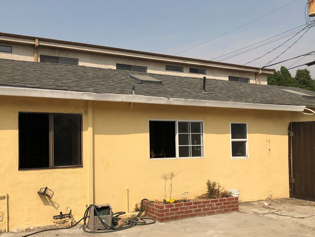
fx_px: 318
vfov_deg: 40.6
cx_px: 132
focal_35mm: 35
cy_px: 138
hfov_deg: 52.4
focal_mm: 3.99
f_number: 1.8
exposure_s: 1/3205
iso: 25
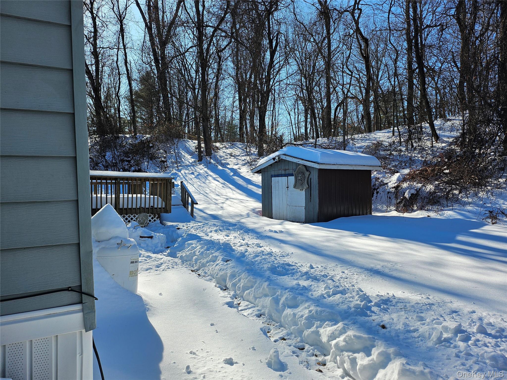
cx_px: 254
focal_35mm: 24
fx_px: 352
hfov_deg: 71.6
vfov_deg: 56.8
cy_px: 190
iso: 50
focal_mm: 5
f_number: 1.8
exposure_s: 1/2897
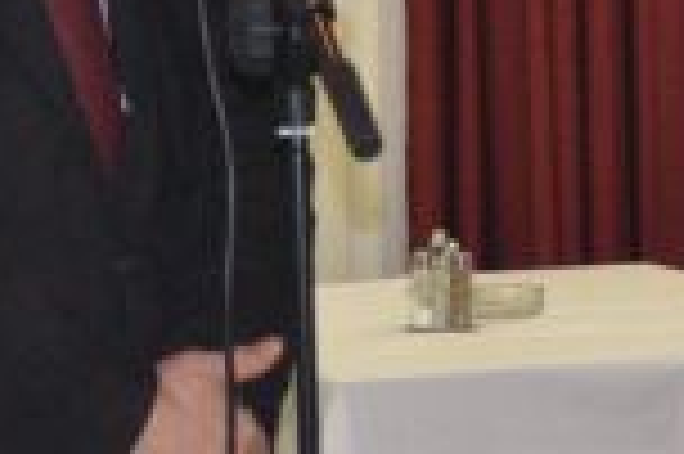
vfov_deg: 4.7
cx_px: 306
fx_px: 5523
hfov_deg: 7.1
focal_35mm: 291
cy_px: -169
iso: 3200
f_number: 5.3
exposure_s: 1/60
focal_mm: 46
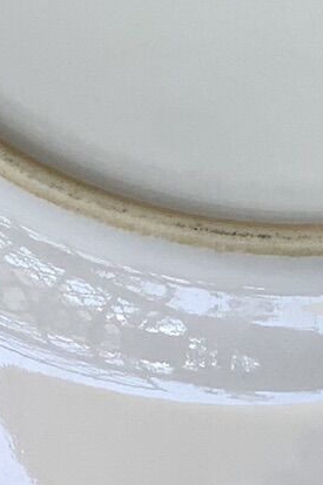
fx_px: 2155
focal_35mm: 160
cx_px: 330
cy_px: -177
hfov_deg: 8.5
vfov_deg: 12.4
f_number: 2.4
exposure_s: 1/121
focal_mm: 3.3
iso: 25
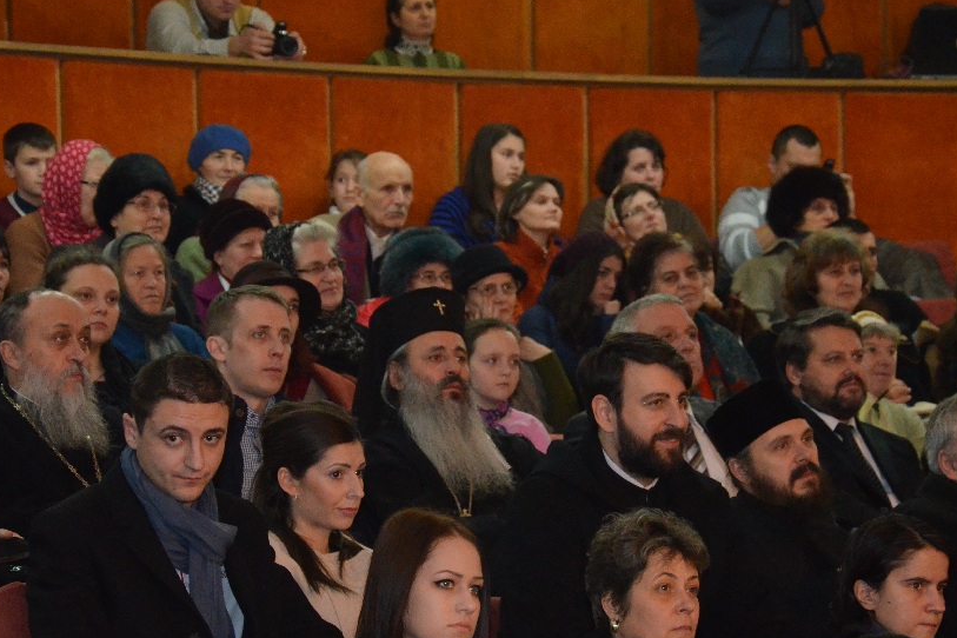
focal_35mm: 155
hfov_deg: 13.2
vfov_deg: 8.9
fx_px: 4120
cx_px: 446
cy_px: 404
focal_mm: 70
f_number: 5.3
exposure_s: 1/60
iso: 3200
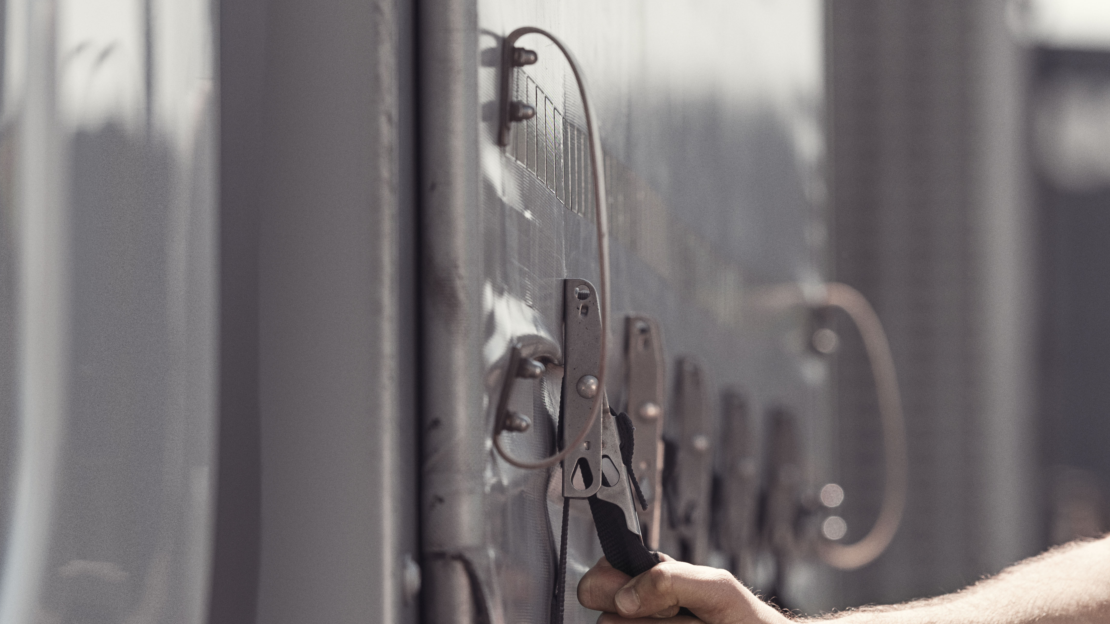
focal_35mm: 312
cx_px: 857
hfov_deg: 6.9
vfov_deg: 3.9
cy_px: 180
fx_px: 9183
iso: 100
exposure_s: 1/1000
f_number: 4.5
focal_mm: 165
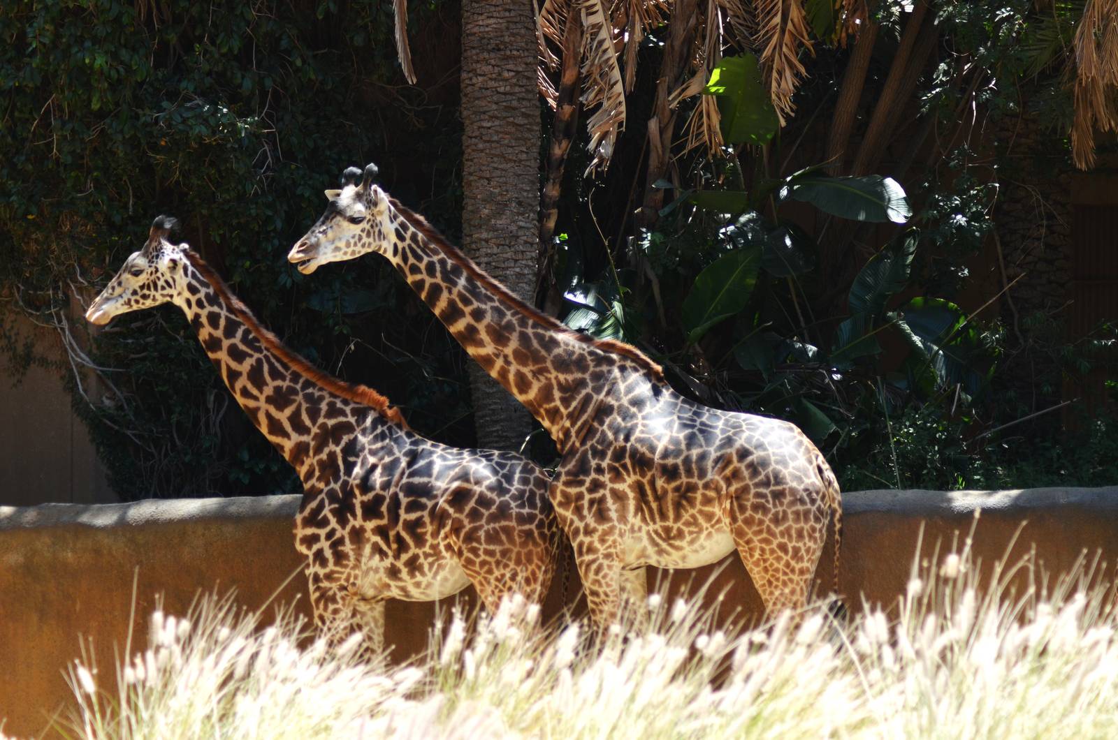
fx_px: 4881
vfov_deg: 8.7
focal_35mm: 158
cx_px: 559
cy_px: 370
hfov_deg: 13.1
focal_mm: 105
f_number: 4.5
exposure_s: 1/1250
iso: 400
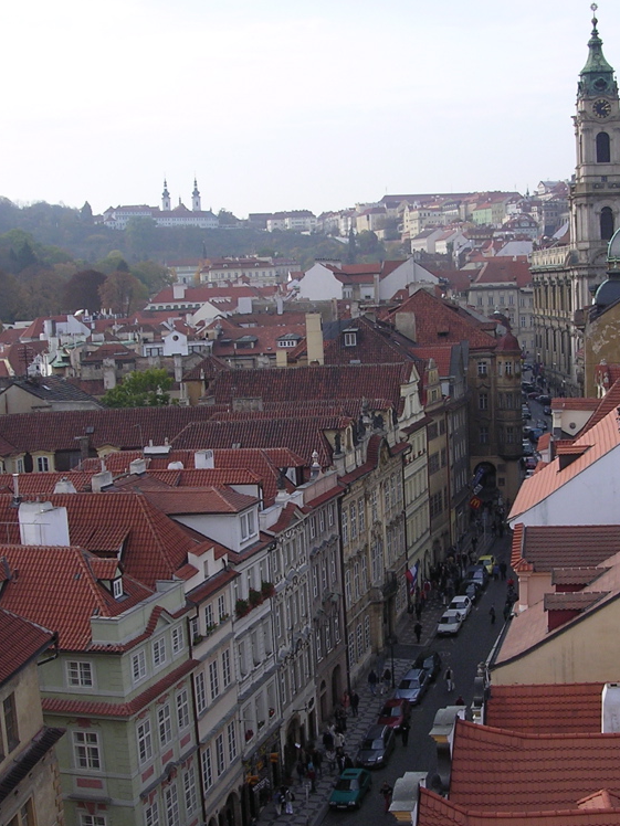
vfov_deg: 36.6
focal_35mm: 52
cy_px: 510
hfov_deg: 28.0
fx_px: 1242
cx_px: 356
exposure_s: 1/506
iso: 100
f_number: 2.8
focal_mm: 5.8
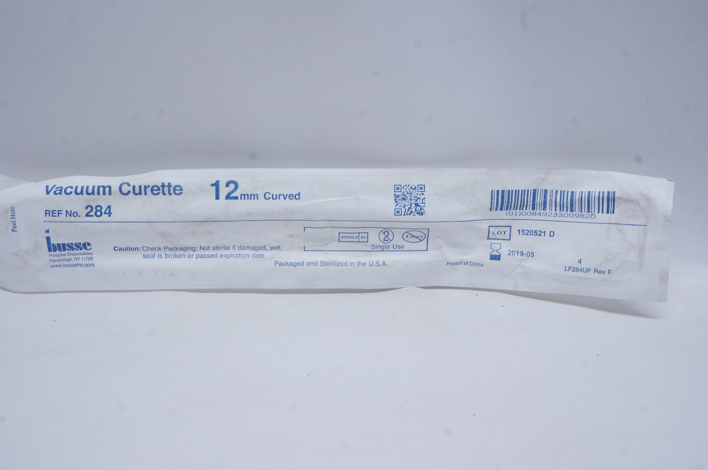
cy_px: 235
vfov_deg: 32.9
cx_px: 354
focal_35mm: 40
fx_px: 796
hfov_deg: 48.0
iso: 400
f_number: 14
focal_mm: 27
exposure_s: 1/10
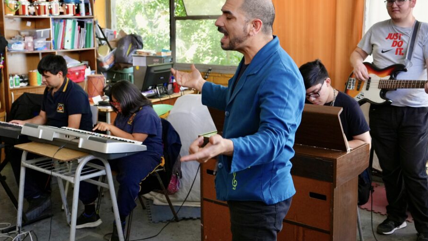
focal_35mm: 43
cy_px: 94
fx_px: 488
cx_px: 219
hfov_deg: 47.4
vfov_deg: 27.6
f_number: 4
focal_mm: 24
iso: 1250
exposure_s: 1/160
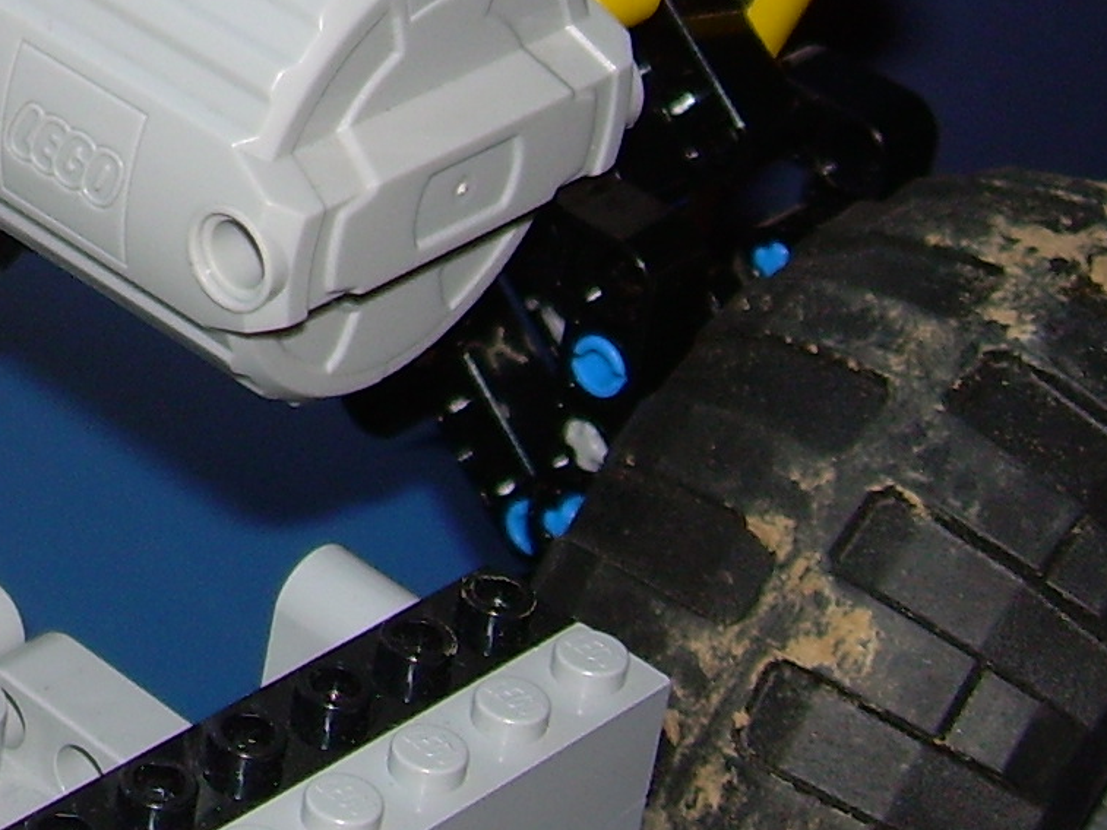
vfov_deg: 10.9
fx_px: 4222
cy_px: -329
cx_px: -468
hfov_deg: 14.1
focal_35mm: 132
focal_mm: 7.2
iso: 50
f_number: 2.9
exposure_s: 1/60
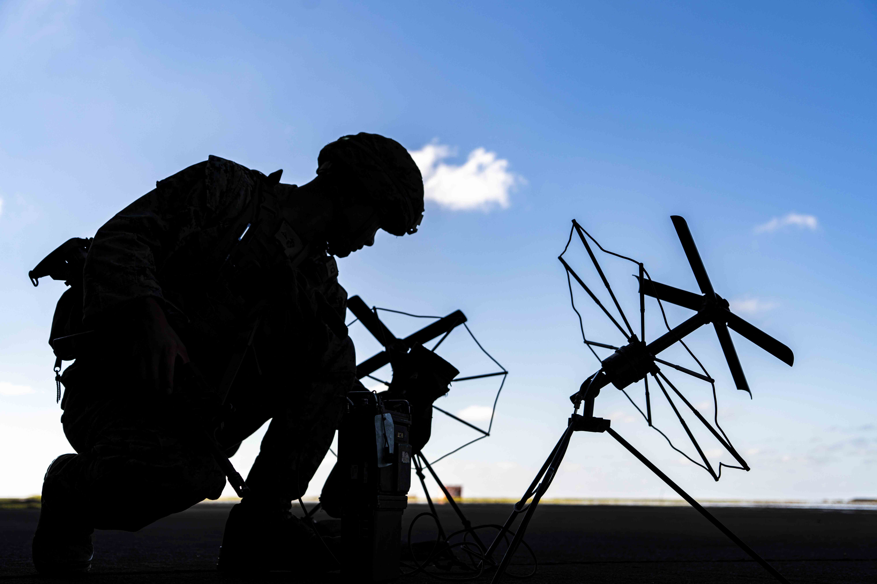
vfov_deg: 31.2
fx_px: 1047
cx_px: 438
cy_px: 292
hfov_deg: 45.4
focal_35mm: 43
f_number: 4
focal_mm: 43
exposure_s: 1/800
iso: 100
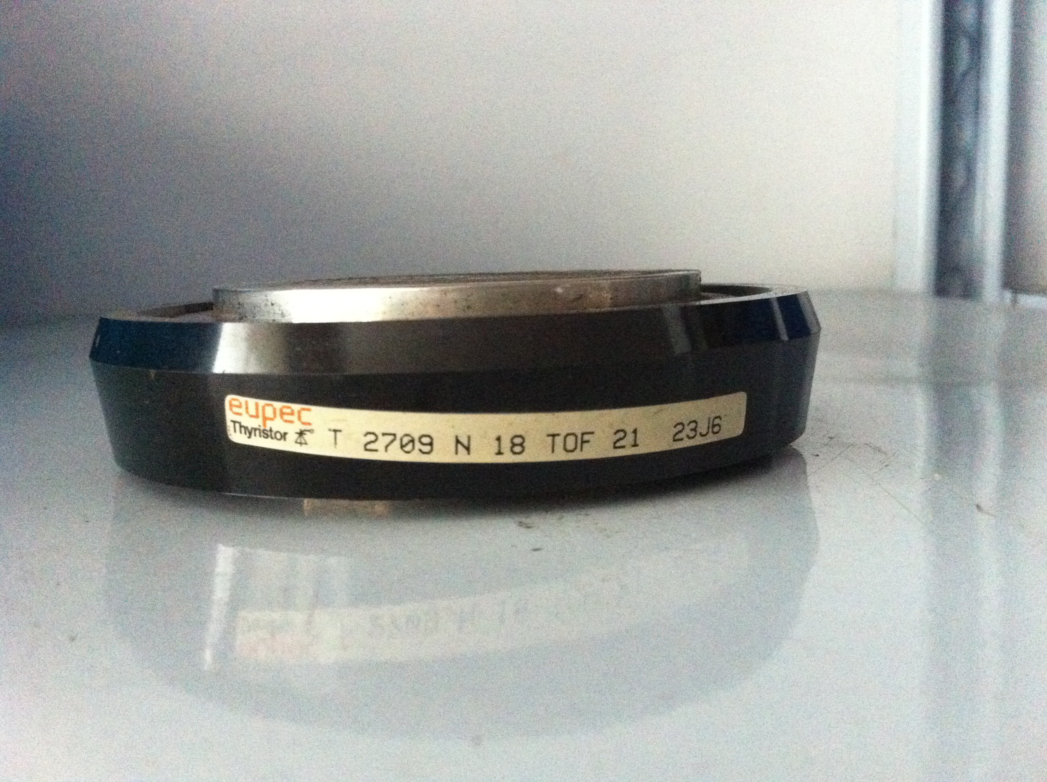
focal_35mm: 35
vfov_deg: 40.6
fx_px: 1057
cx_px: 524
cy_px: 391
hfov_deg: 52.7
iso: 800
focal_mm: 3.85
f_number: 2.8
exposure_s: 1/15
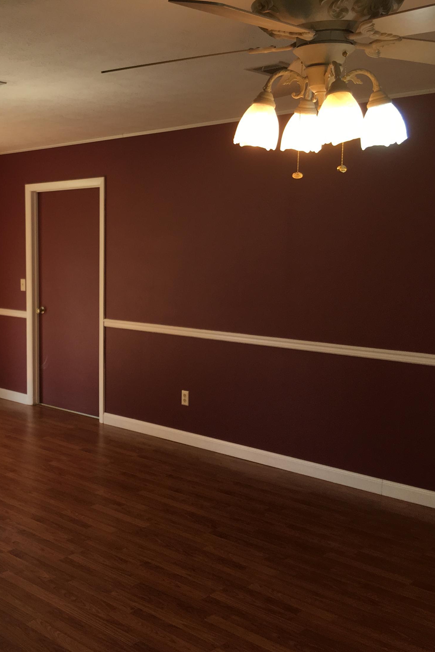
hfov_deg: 31.6
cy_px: 332
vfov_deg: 47.4
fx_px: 743
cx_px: 72
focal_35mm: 41
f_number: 2.2
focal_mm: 4.15
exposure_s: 1/40
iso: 32
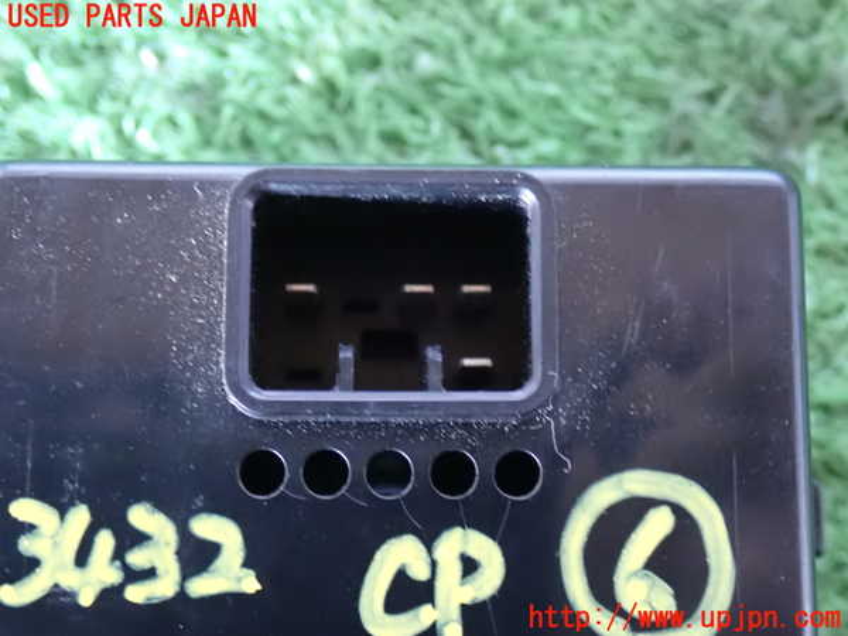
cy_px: 318
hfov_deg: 27.4
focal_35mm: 71
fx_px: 1739
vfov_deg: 20.7
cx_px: 424
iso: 1600
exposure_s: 1/10
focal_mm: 12.73
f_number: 3.9
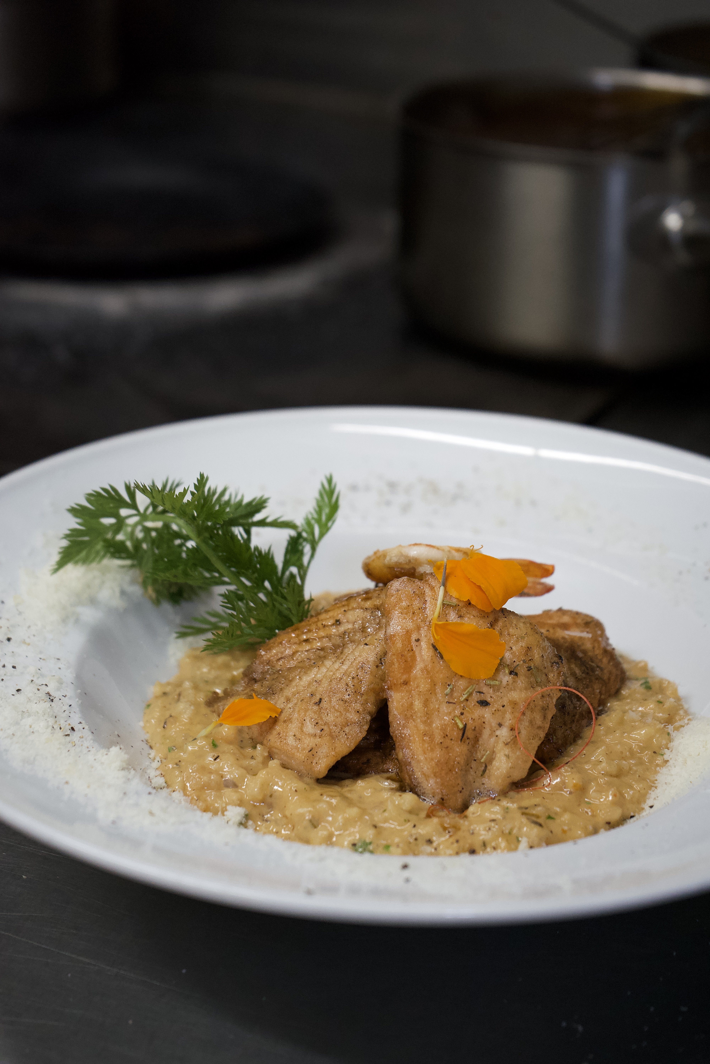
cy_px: 532
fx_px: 1864
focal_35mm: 63
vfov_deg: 31.9
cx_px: 355
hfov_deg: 21.6
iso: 2500
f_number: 5.6
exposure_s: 1/160
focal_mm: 63
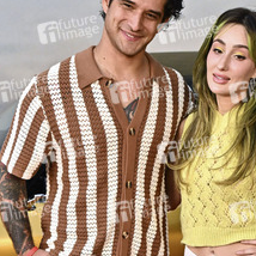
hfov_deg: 23.0
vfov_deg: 23.1
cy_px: 120
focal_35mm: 75
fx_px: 628
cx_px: 156
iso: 2500
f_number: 4.5
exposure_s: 1/320
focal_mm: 42
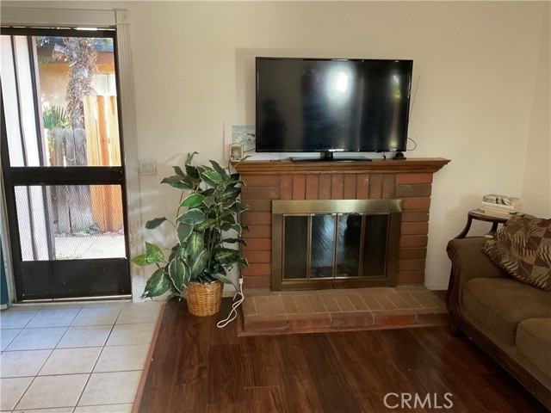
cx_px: 276
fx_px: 462
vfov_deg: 48.2
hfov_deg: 61.7
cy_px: 206
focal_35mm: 29
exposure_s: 1/40
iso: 200
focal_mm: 3
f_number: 1.8
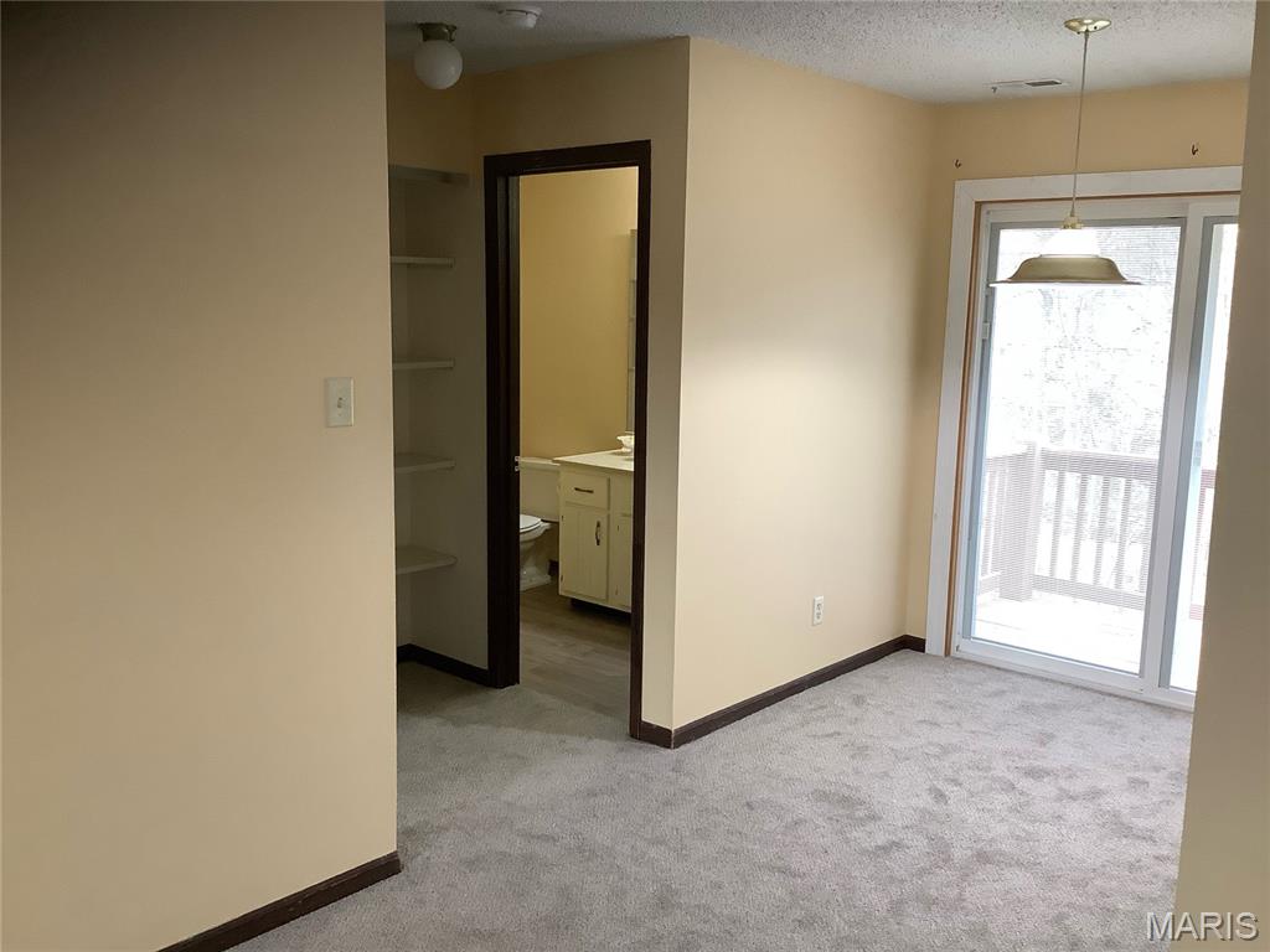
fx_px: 1137
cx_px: 635
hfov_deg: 58.4
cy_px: 476
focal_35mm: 31
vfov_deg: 45.4
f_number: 2.4
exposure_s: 1/60
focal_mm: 3.3
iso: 160
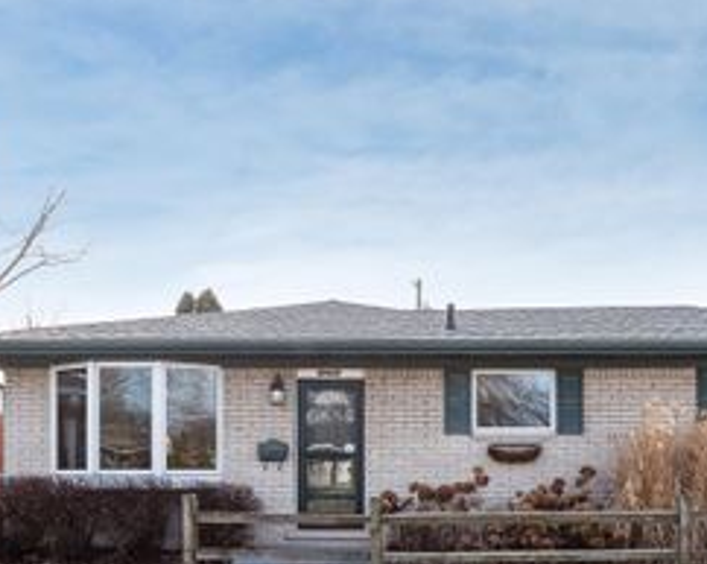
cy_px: 419
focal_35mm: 33
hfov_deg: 52.3
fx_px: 690
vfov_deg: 43.1
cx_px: 517
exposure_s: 1/200
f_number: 10
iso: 400
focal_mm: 17
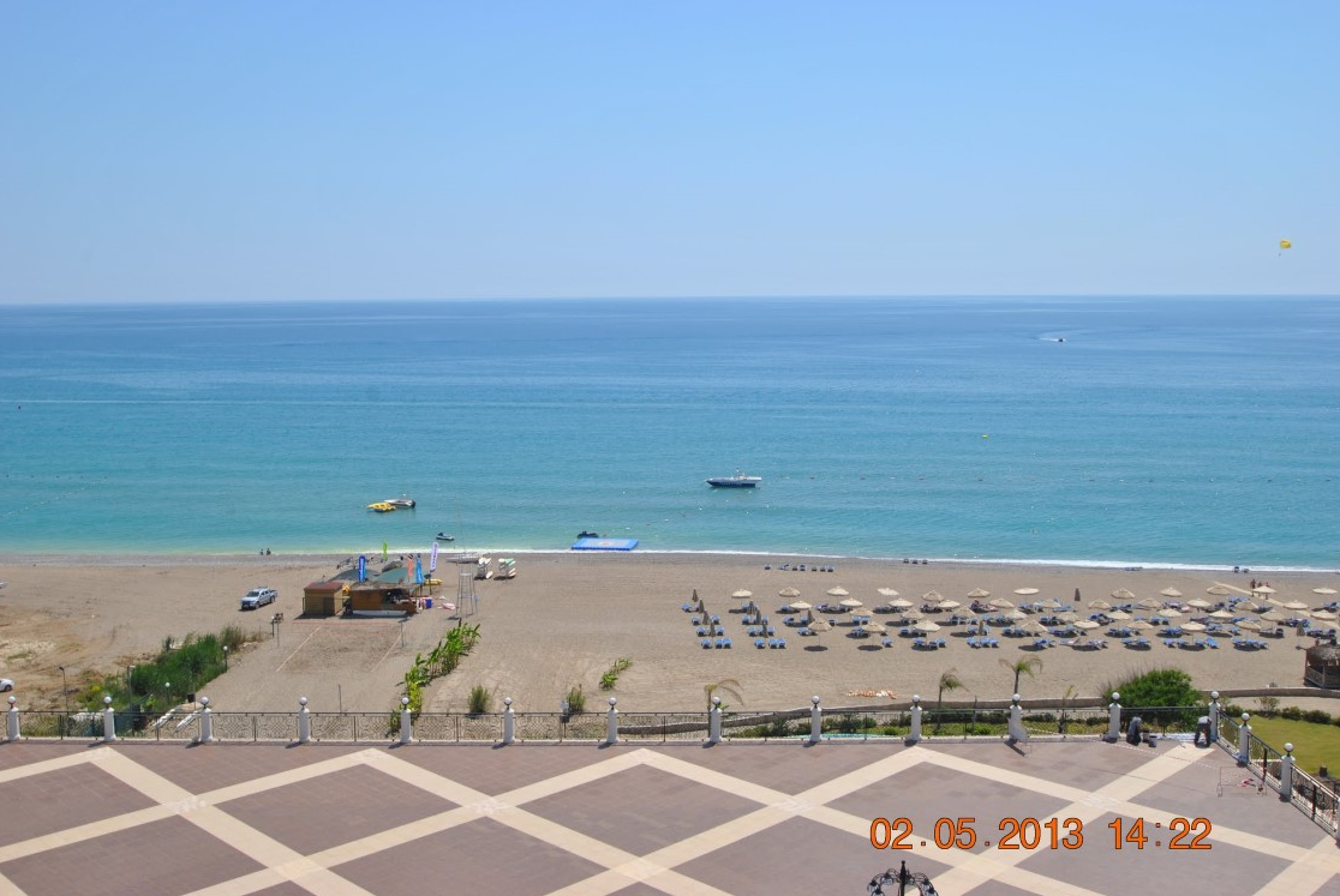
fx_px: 1379
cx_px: 654
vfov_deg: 36.0
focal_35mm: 37
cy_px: 443
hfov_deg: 51.8
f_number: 9
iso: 100
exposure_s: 1/320
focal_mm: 24
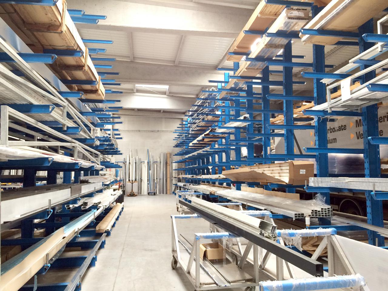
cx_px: 194
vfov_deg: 48.2
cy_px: 146
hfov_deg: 61.7
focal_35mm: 29
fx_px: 325
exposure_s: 1/33
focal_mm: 4.15
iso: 40
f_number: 2.2
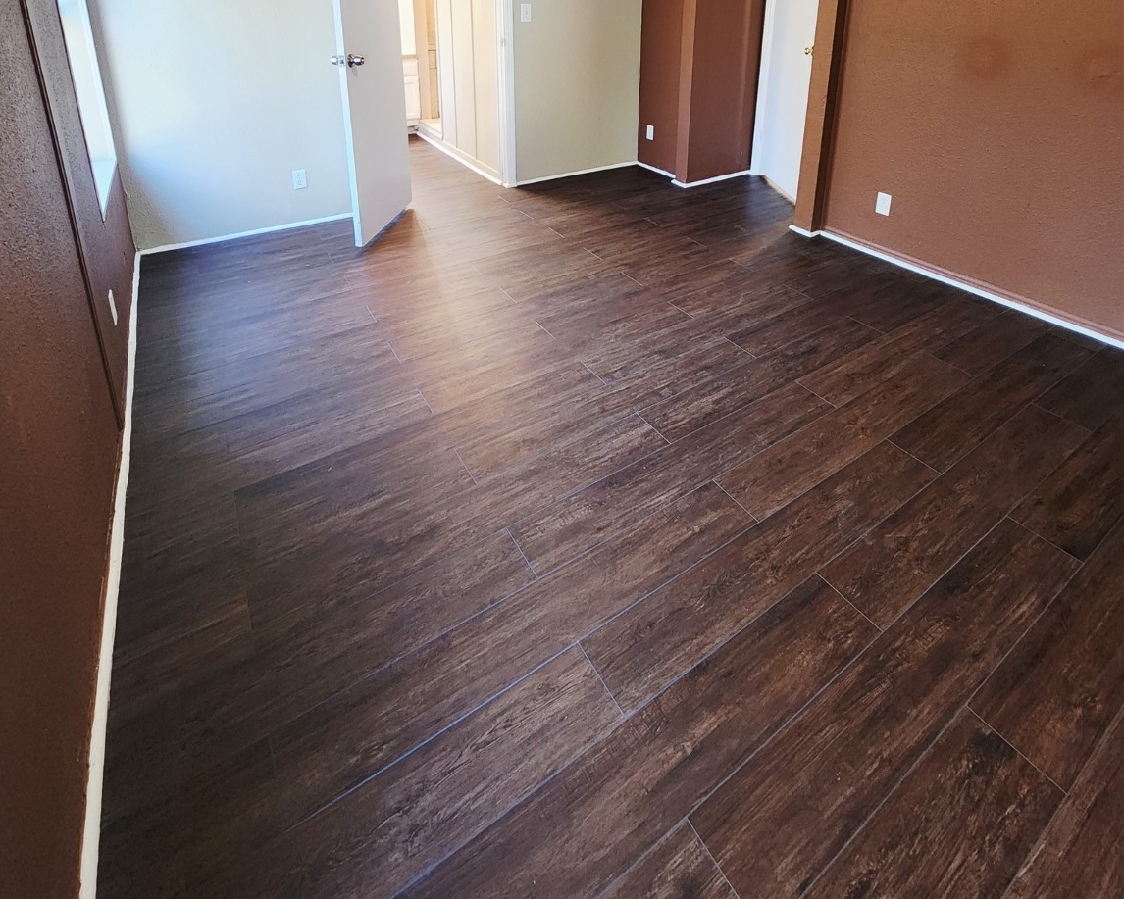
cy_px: 156
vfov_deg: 68.2
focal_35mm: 17
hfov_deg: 89.6
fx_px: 566
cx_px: 560
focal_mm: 2.2
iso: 320
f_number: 2.2
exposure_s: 1/30
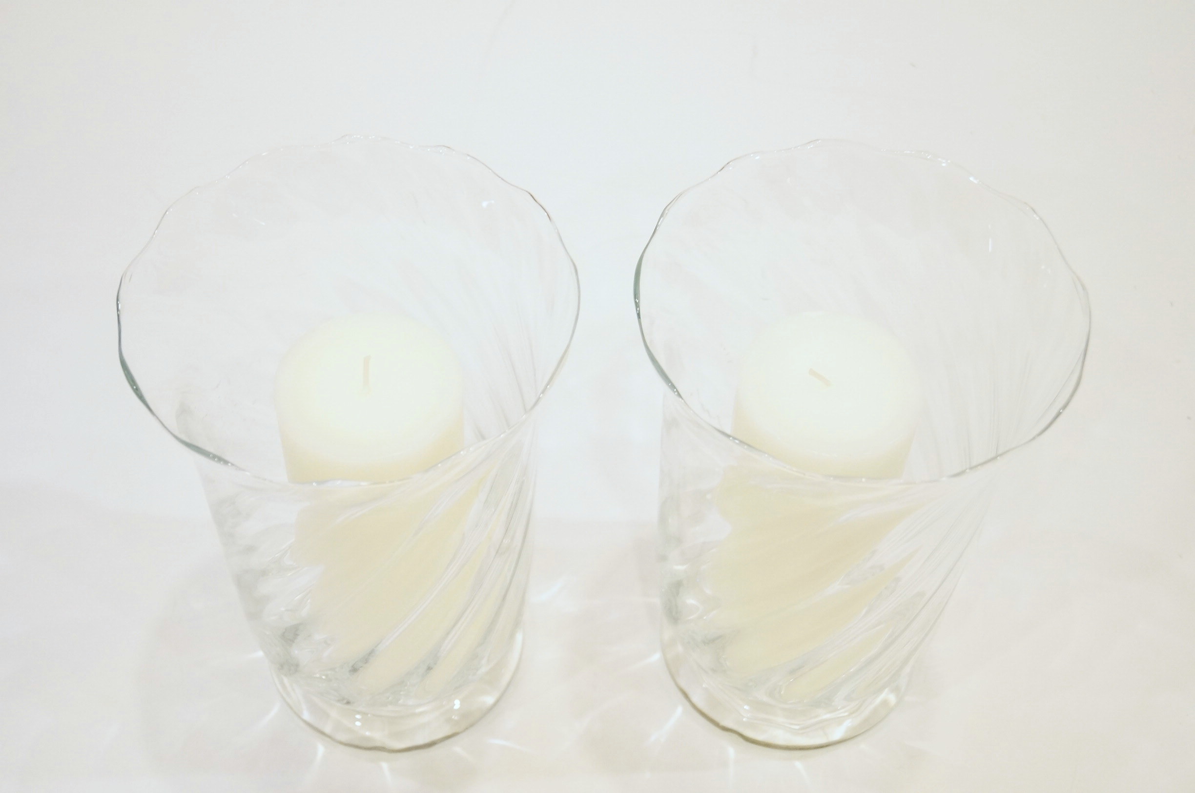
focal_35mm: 45
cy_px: 396
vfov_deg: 29.8
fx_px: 1491
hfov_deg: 43.7
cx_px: 598
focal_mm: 30
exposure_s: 1/60
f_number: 4.5
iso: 2000
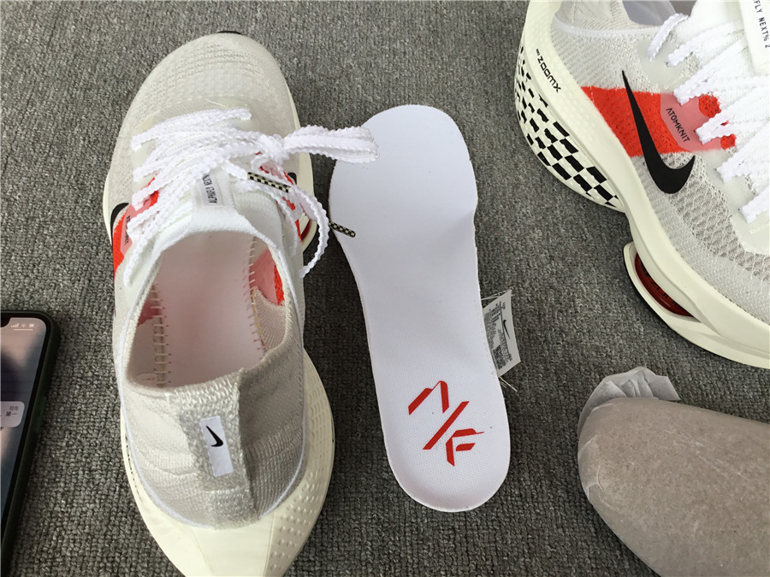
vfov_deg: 45.4
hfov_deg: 58.4
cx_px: 385
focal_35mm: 31
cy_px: 288
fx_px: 690
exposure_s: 1/50
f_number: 2.4
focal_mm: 3.3
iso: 25
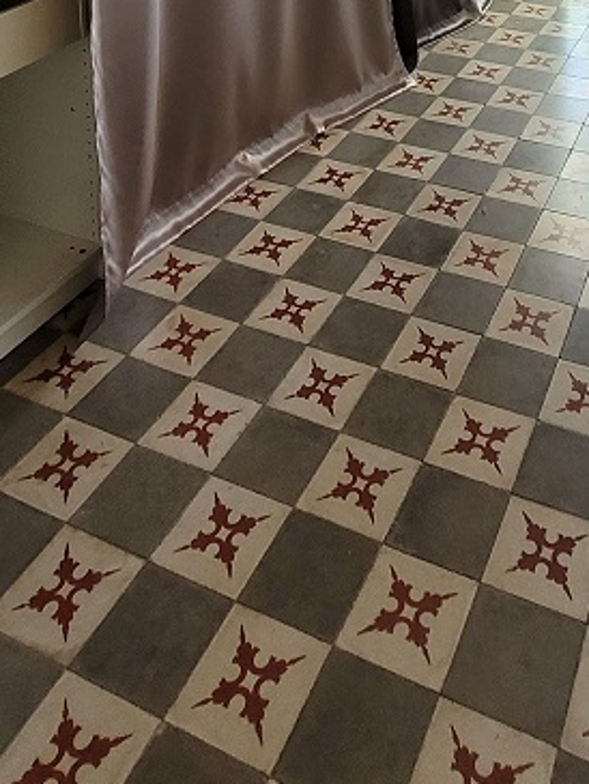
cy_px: -170
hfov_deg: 37.6
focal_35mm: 37
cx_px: 454
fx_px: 839
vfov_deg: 37.2
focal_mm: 1.74
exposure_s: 1/50
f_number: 2.2
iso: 200
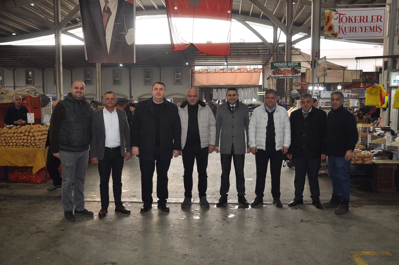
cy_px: 132
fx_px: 365
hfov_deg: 57.3
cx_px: 200
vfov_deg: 39.9
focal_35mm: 33
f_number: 3.8
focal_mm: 22
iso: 400
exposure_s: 1/160
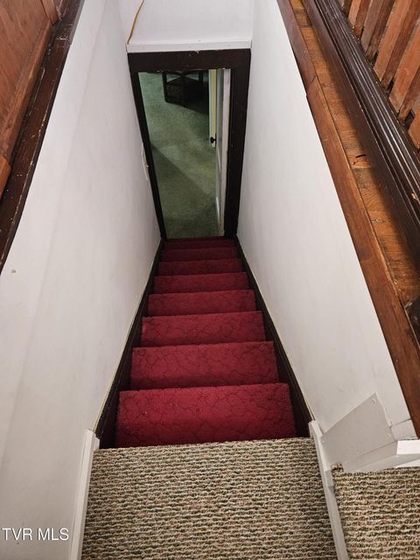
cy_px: 280
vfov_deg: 73.9
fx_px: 372
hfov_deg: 58.9
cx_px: 210
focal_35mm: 23
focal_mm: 5.4
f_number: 1.8
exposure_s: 1/120
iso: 500
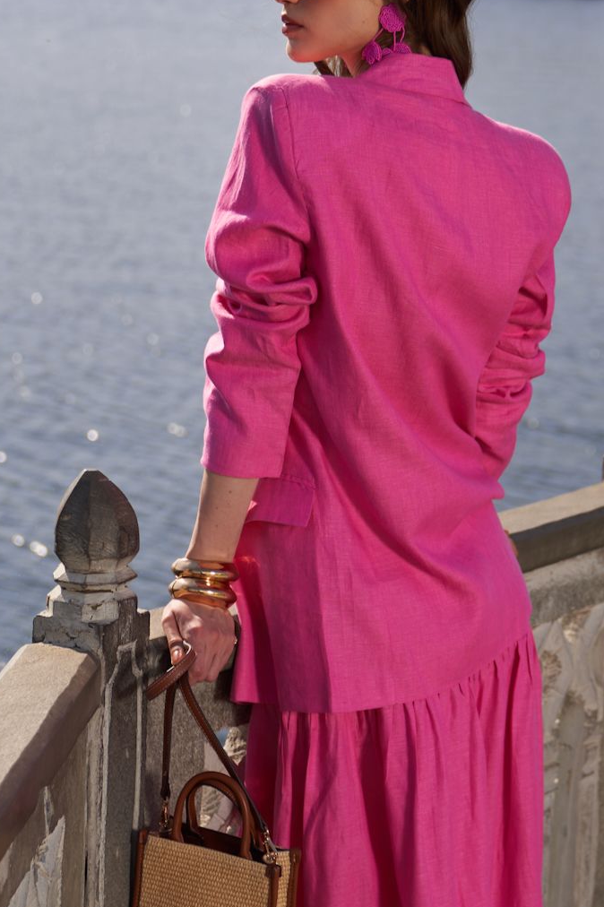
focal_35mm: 84
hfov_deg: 16.2
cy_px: 421
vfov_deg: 24.2
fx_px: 2115
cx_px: 362
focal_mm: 42
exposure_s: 1/2500
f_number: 2.8
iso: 50
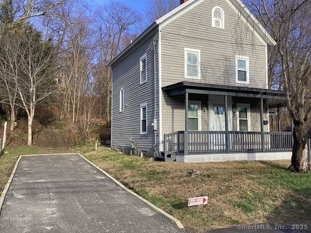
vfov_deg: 45.4
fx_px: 279
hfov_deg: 58.4
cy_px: 116
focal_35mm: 31
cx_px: 156
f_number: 2.4
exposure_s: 1/411
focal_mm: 3.3
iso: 25
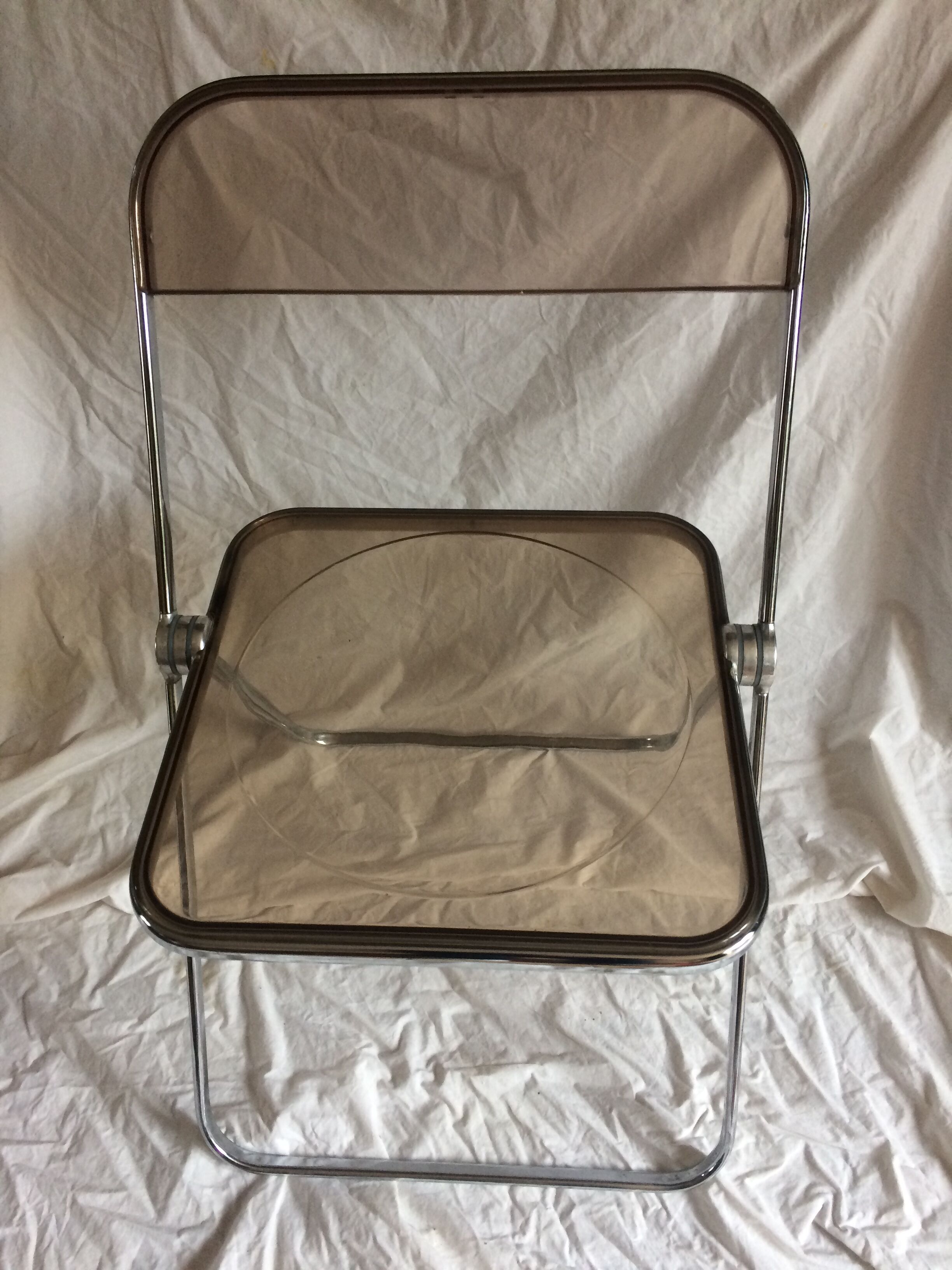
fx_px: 1063
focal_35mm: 29
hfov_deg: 48.2
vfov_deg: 61.7
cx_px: 476
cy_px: 635
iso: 125
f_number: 2.2
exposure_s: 1/33
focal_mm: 4.15
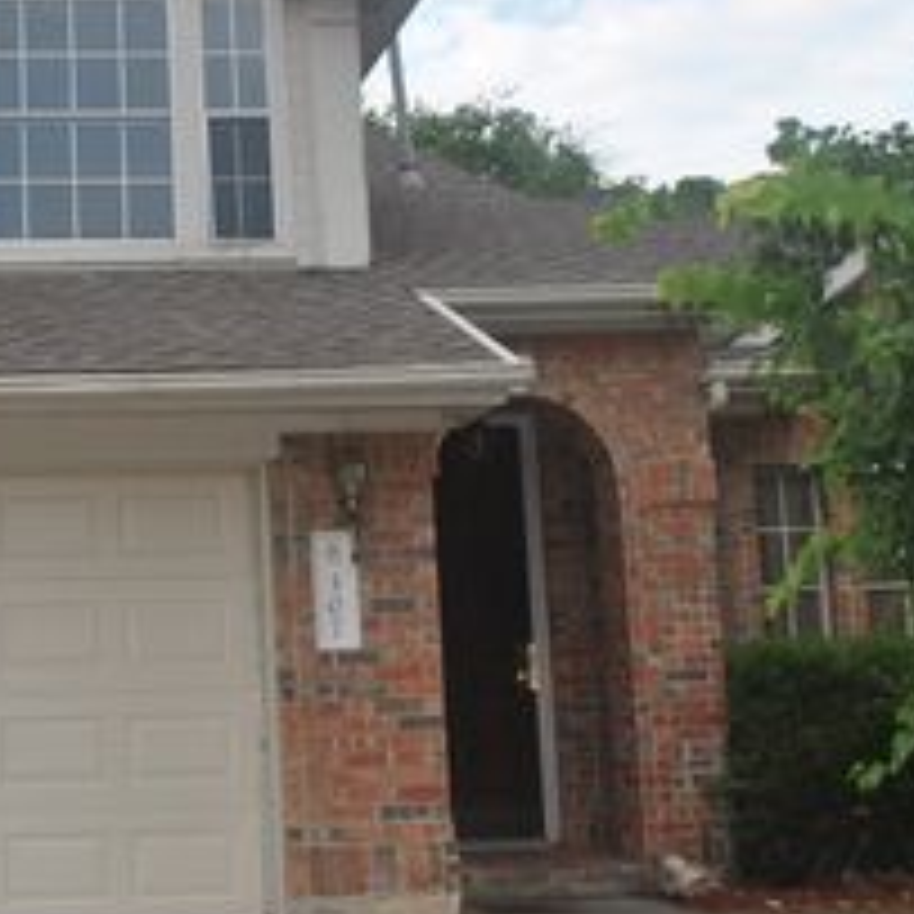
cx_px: -18
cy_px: 353
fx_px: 1882
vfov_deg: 27.2
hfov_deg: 25.8
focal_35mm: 63
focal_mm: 20
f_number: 5
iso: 100
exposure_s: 1/200
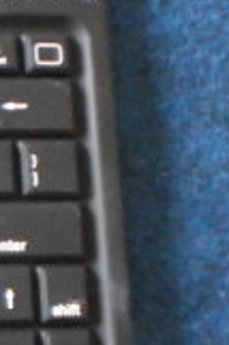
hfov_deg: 8.2
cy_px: 161
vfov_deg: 13.8
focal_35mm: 149
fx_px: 1425
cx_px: -392
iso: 640
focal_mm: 6.3
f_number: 3.1
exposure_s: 1/15
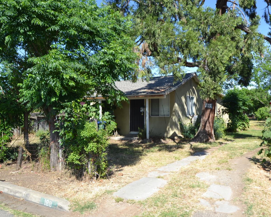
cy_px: 107
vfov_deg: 51.5
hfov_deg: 61.7
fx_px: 225
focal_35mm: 28
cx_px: 163
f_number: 7.1
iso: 100
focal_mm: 16
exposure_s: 1/200
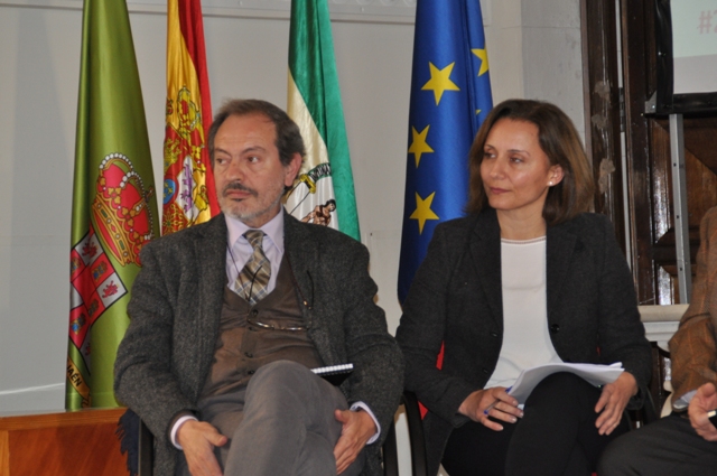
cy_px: 238
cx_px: 358
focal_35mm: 188
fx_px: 3730
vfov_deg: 7.3
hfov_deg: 11.0
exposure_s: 1/60
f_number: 6
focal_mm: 125
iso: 800
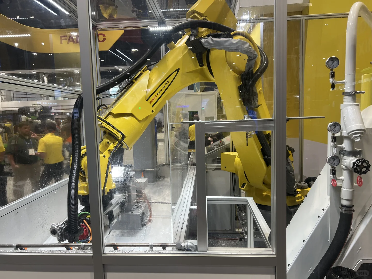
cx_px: 186
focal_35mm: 26
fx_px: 279
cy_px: 140
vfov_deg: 53.1
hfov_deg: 67.3
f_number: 1.5
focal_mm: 5.7
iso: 100
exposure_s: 1/121
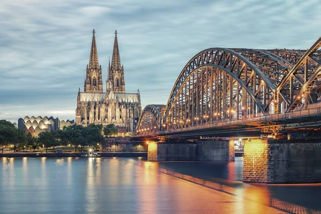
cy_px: 107
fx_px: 517
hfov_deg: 34.5
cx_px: 160
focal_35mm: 58
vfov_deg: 23.4
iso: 64
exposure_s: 30
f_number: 8
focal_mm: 58
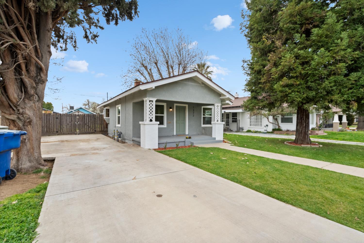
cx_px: 182
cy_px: 122
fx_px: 162
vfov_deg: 73.7
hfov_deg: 96.7
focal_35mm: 16
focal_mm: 16
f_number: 11
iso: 4000
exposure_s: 1/320
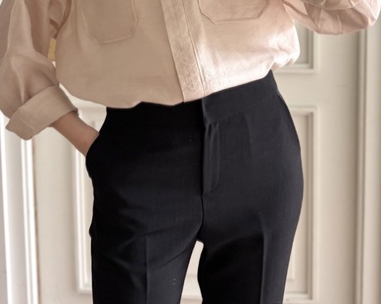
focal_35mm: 66
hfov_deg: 28.7
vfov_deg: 22.1
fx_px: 744
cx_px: 200
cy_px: -14
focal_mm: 5.96
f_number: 1.6
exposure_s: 1/90
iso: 125
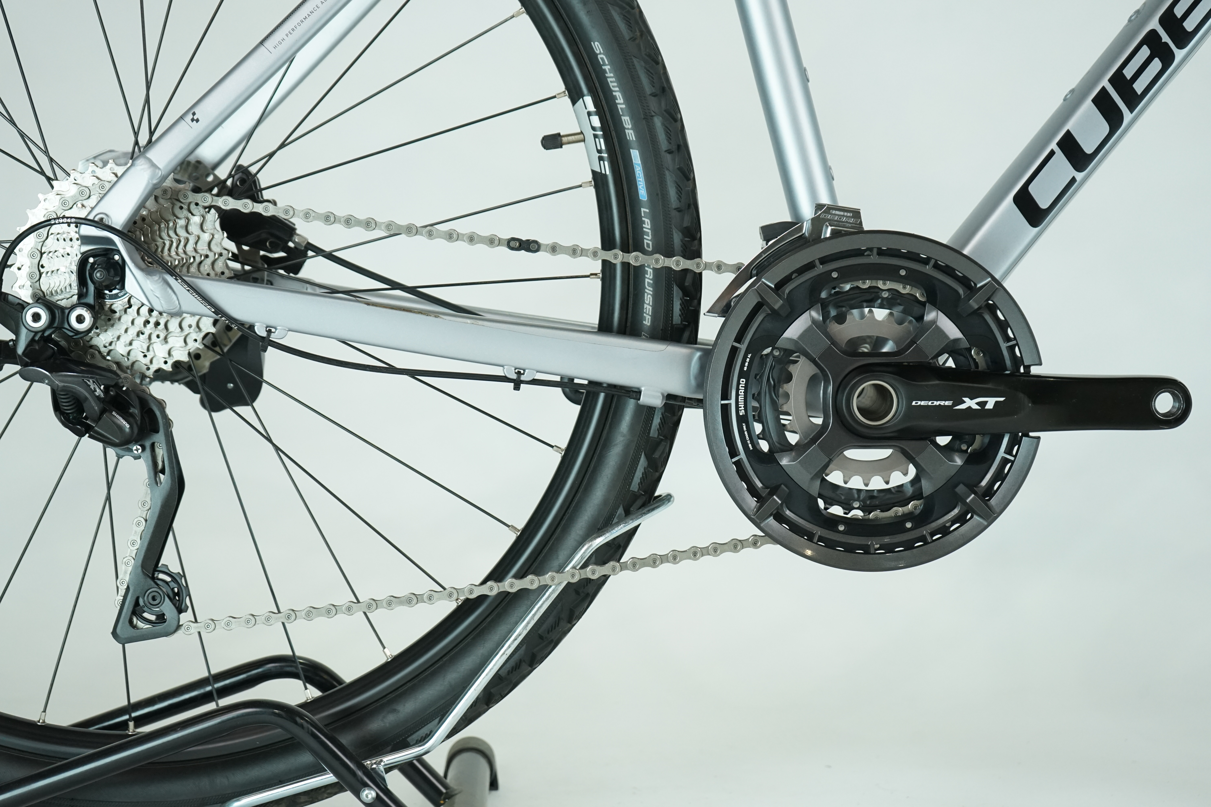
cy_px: 404
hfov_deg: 31.9
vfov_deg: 21.6
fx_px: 2119
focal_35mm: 63
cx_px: 606
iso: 1600
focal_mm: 63
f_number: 5.6
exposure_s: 1/200
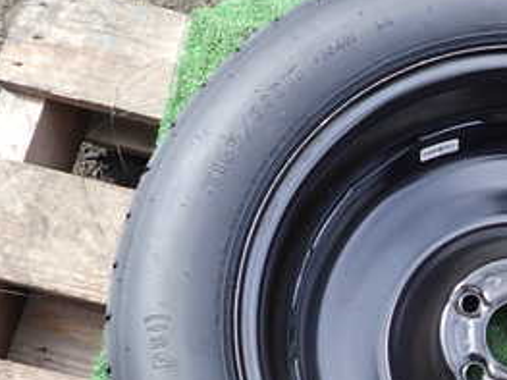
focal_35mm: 57
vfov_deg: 24.7
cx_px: 509
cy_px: 363
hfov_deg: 31.2
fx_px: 834
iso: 100
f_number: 2.8
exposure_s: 1/320
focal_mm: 4.5
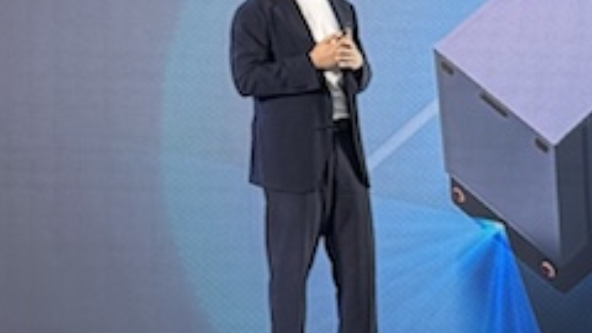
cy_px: -160
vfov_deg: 5.5
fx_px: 3422
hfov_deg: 9.4
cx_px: -474
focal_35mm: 218
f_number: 1.78
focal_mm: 6.76
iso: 125
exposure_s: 1/120
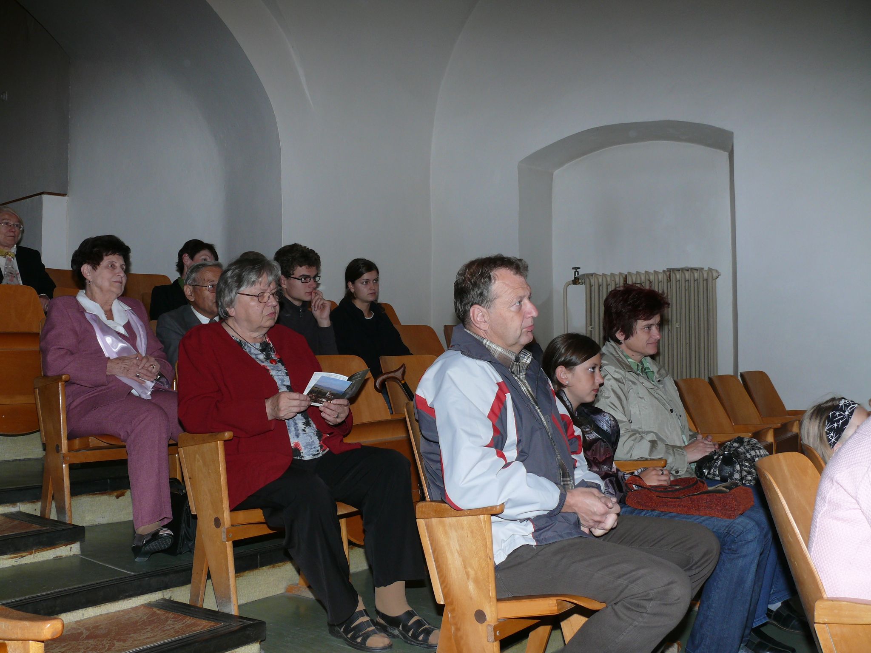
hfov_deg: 52.6
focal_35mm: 35
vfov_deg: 40.7
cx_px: 436
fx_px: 881
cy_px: 326
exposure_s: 1/30
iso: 100
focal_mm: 7.4
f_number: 4
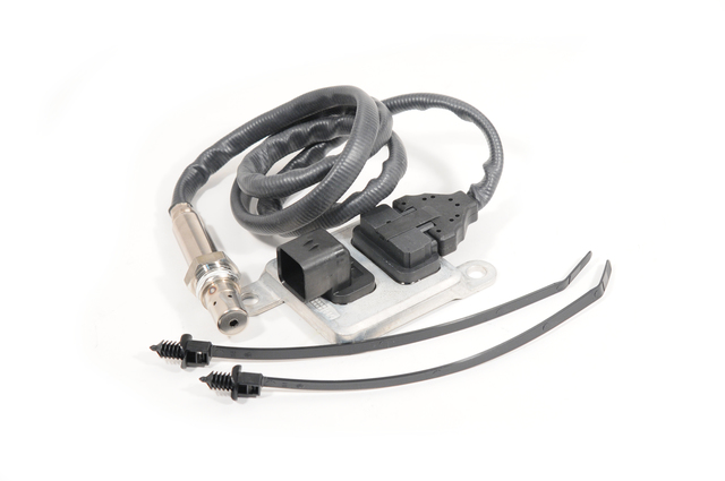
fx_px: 2112
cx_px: 362
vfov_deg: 13.0
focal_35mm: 105
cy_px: 240
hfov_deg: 19.5
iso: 640
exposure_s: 1/125
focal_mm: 70
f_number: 7.1
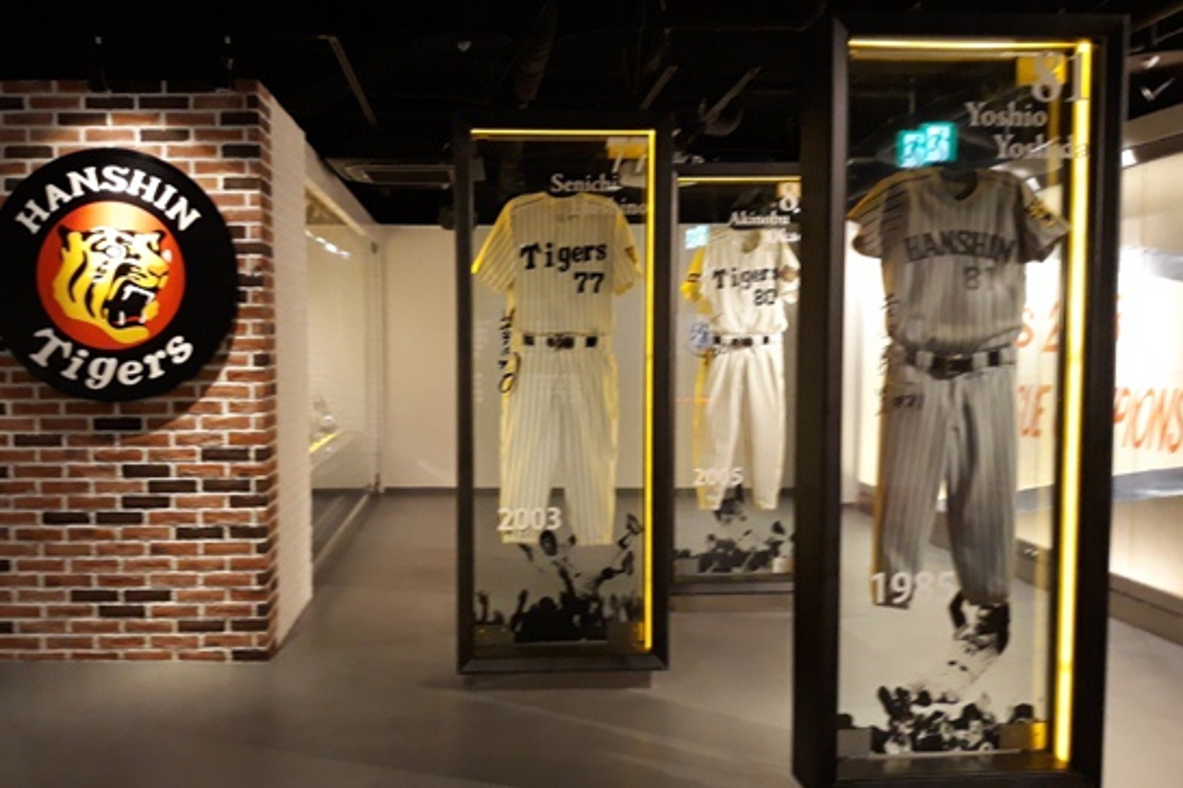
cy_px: 412
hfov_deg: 57.1
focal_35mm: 33
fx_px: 1084
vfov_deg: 39.9
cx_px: 517
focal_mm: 3.71
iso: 320
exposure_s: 1/24
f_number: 1.7
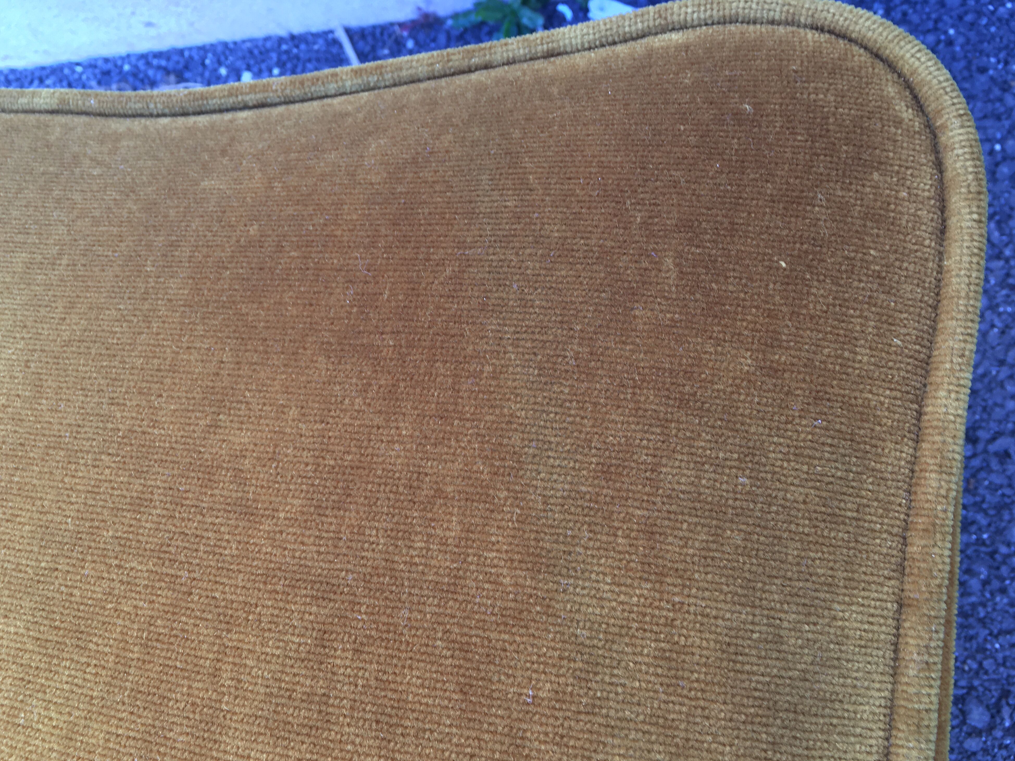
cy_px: 387
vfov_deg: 46.8
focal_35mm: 30
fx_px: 880
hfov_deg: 60.0
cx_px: 496
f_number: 2.2
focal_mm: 4.15
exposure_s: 1/50
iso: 25
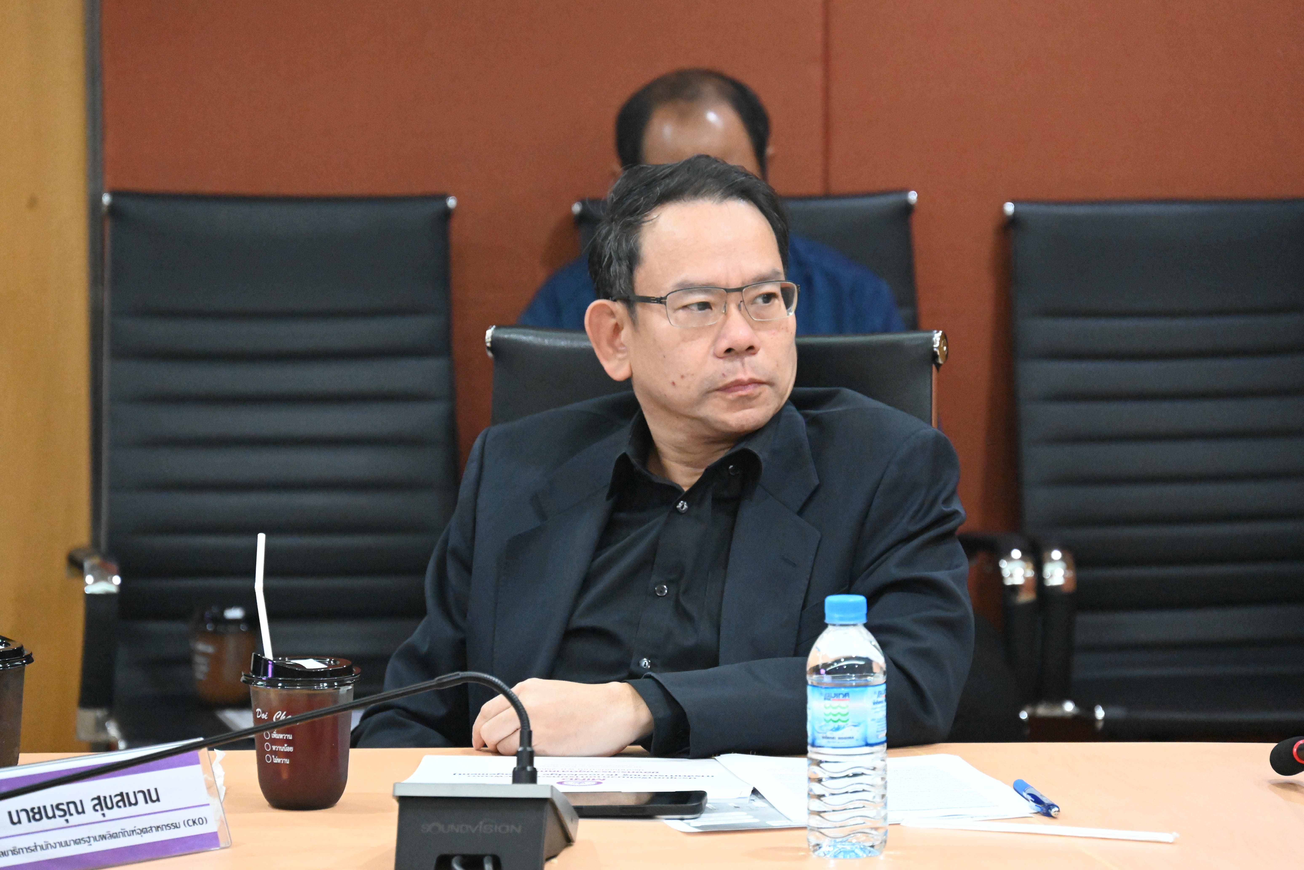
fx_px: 5433
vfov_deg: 9.1
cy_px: 435
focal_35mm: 150
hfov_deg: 13.7
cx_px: 652
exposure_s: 1/160
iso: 12800
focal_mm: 150
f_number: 6.3
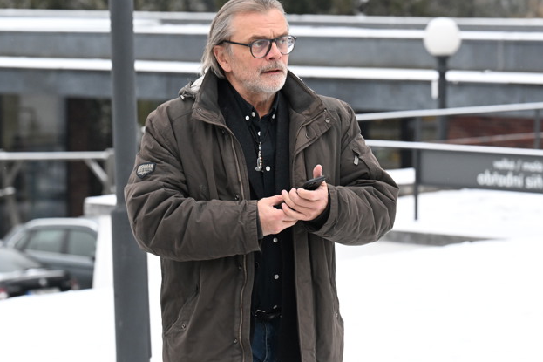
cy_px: 183
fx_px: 2624
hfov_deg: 11.8
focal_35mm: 174
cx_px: 248
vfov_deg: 7.9
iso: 2000
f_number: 5
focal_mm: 105
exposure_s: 1/250
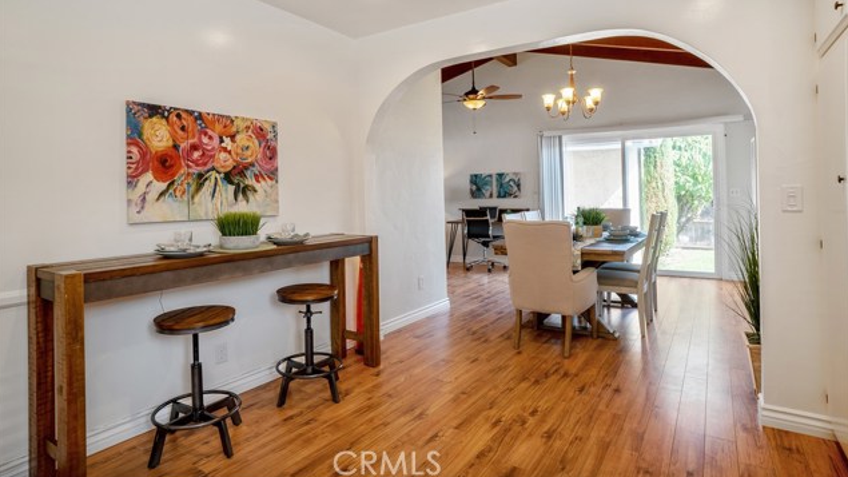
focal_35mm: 19
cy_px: 197
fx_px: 427
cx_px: 423
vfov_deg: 58.0
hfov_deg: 89.6
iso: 125
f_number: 8
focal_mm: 18
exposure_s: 1/40
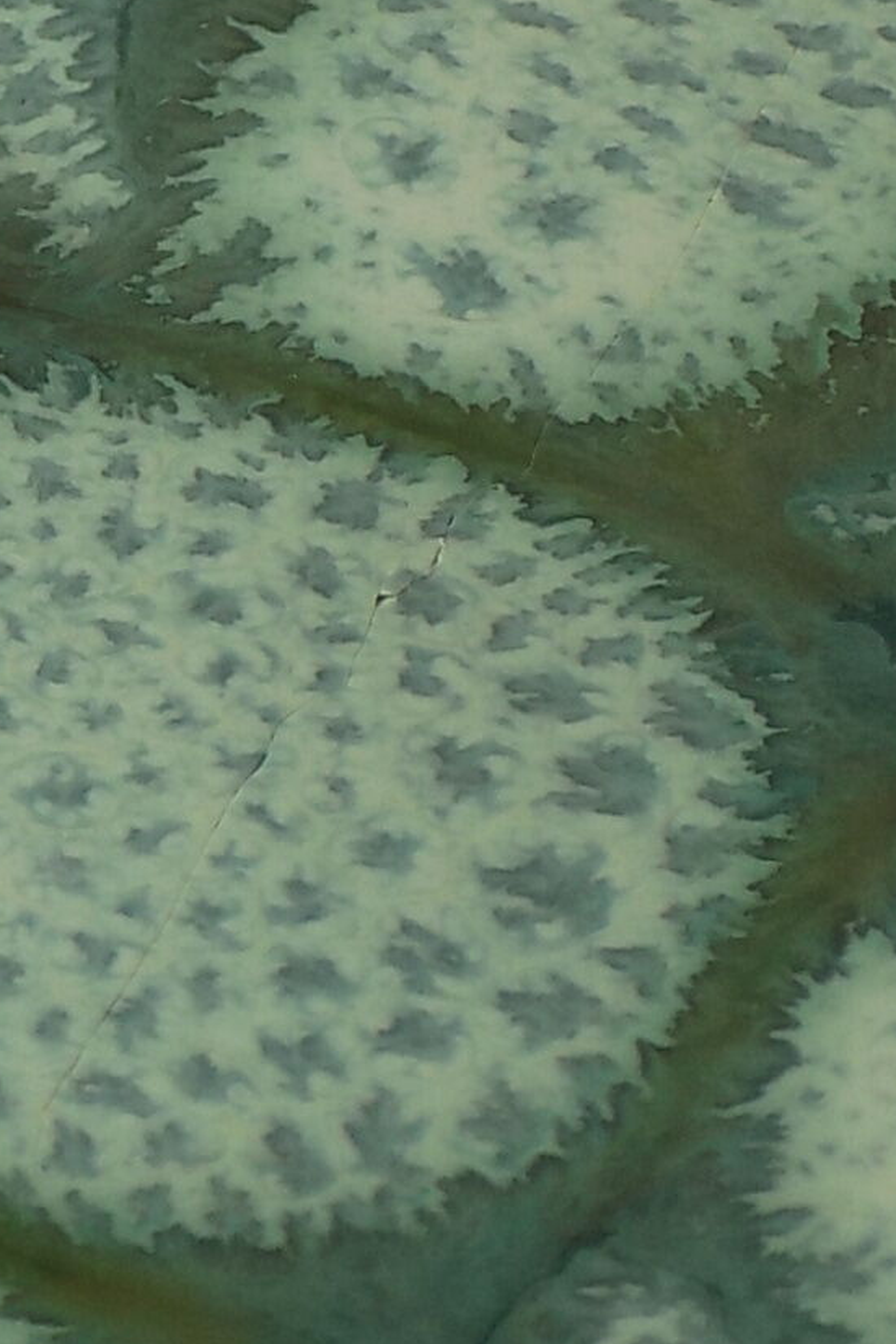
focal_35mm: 149
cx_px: 33
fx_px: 5562
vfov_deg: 13.8
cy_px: 477
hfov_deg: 9.2
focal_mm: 9.3
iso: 80
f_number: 3.9
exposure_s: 1/1250
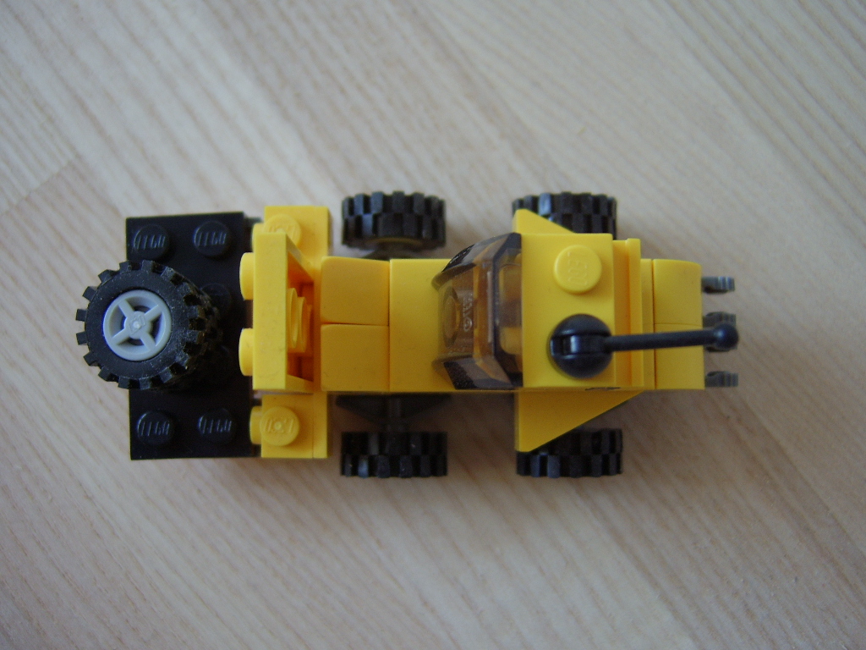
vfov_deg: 45.4
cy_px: 325
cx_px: 433
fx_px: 776
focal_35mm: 31
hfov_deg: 58.4
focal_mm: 8.13
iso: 100
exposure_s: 1/27
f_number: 2.7
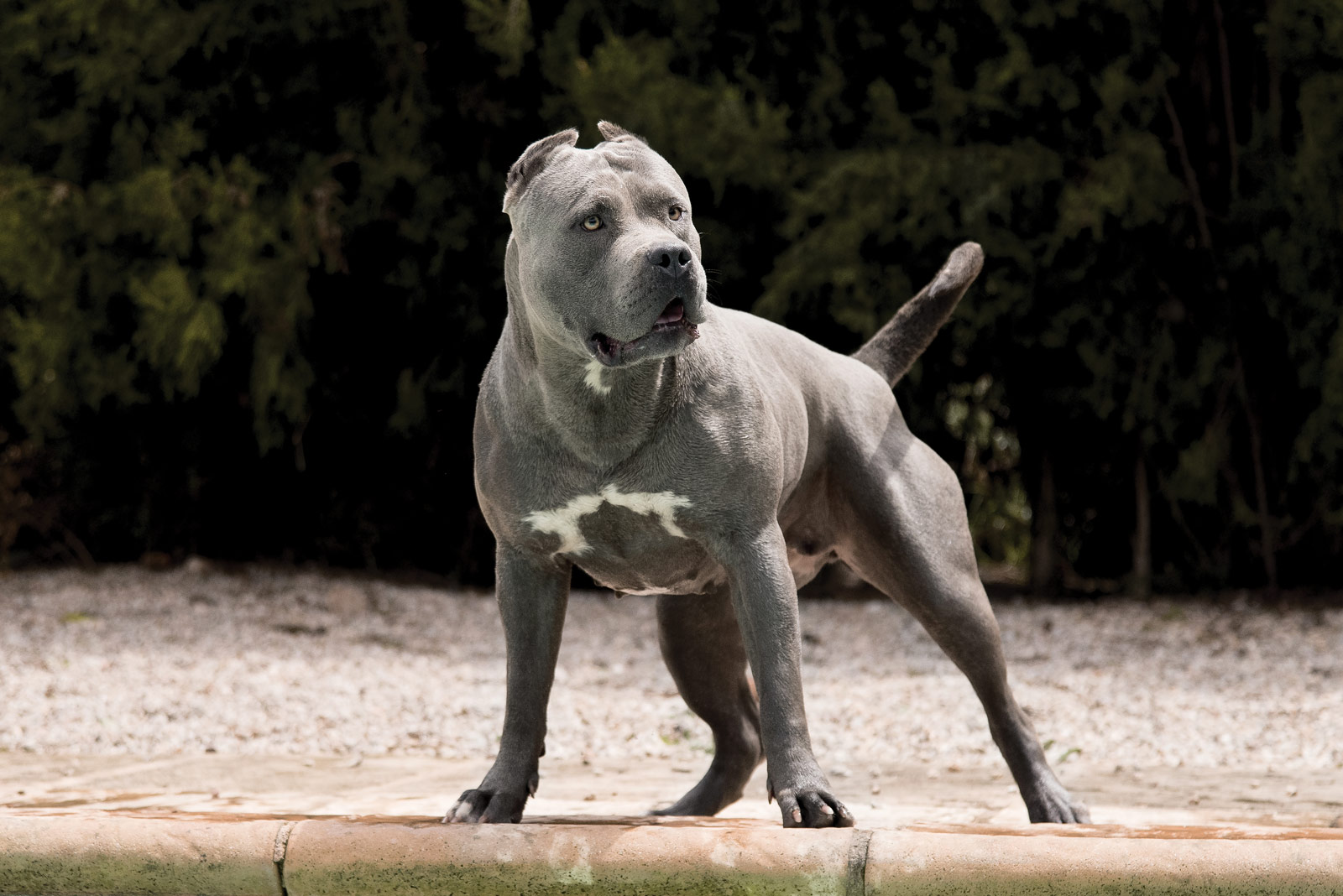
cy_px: 448
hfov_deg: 21.5
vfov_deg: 14.4
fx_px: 3545
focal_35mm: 95
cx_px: 672
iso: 1250
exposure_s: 1/4000
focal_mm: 95
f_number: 4.5
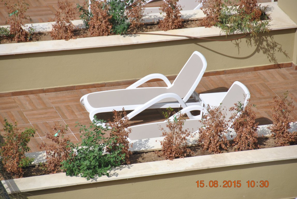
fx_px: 2106
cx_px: 148
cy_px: 100
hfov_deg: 8.1
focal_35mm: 255
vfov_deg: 5.4
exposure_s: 1/1250
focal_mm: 170
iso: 200
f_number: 5.6
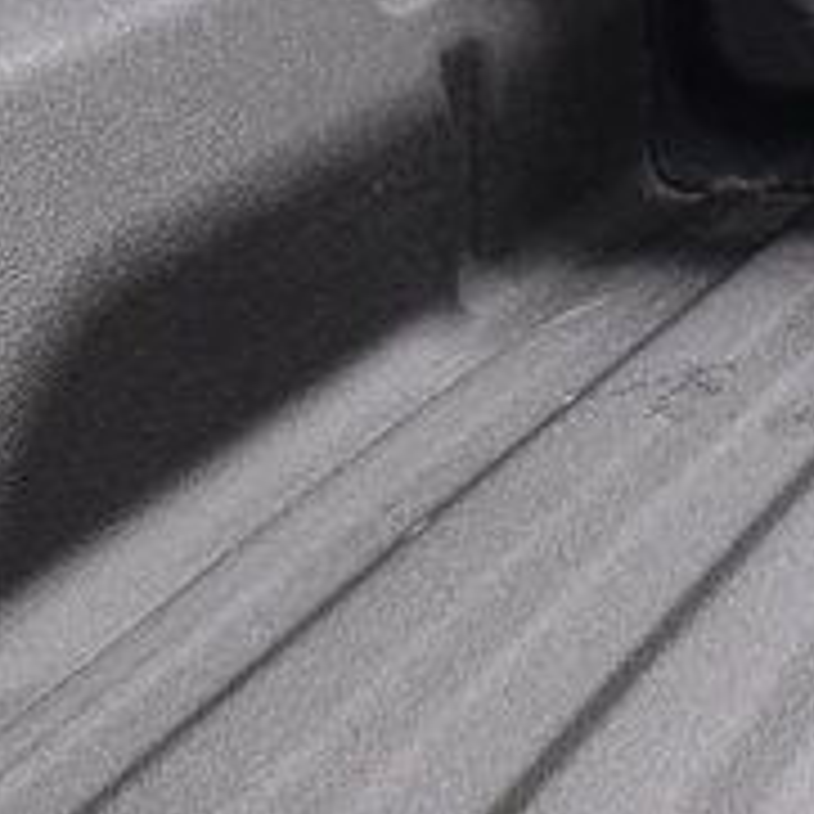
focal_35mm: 173
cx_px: 1862
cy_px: -483
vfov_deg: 9.7
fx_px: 4603
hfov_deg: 9.2
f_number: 6.3
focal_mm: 24
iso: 1250
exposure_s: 1/15
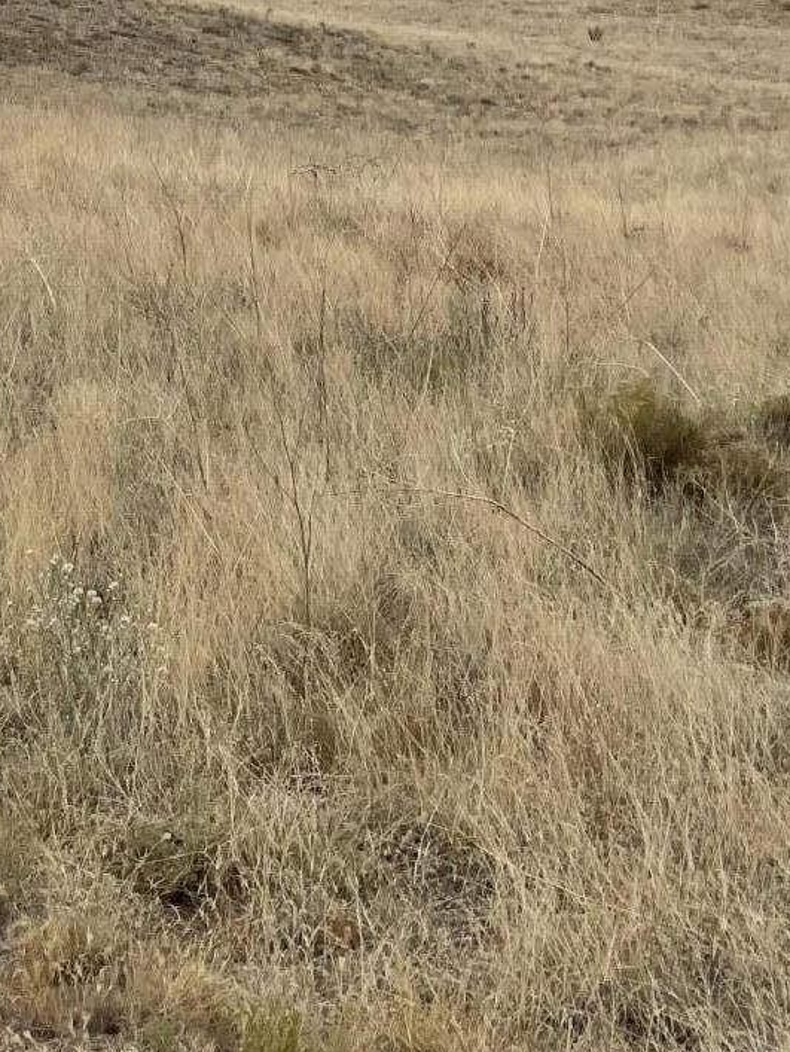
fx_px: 4469
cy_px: 34
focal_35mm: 147
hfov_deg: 10.1
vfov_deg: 13.3
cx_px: 126
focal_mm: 6
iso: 25
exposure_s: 1/2660
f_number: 2
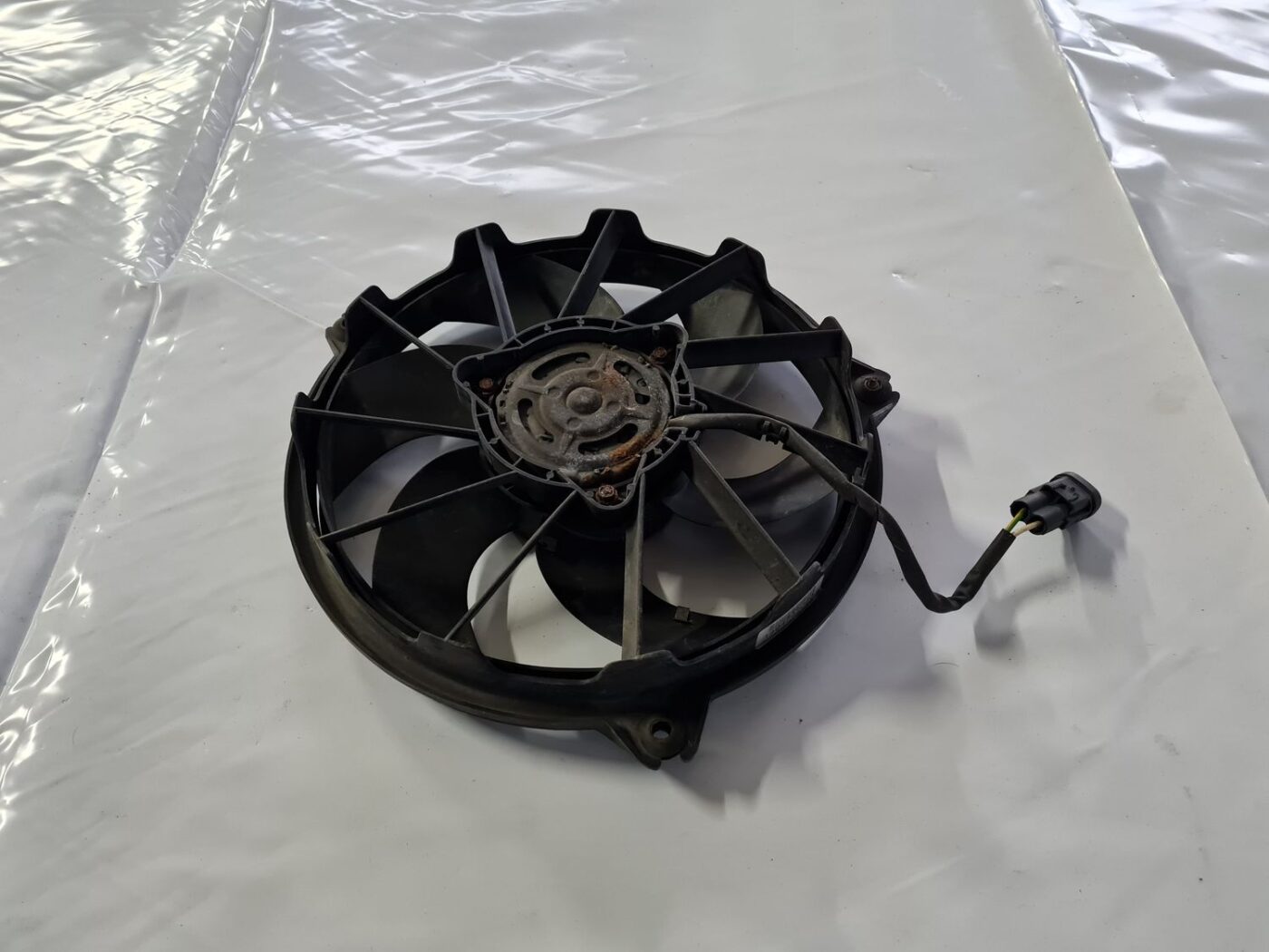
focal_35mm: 26
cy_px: 476
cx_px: 634
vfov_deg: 53.1
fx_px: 953
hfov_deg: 67.3
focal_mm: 5.4
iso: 500
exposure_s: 1/50
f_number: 1.8
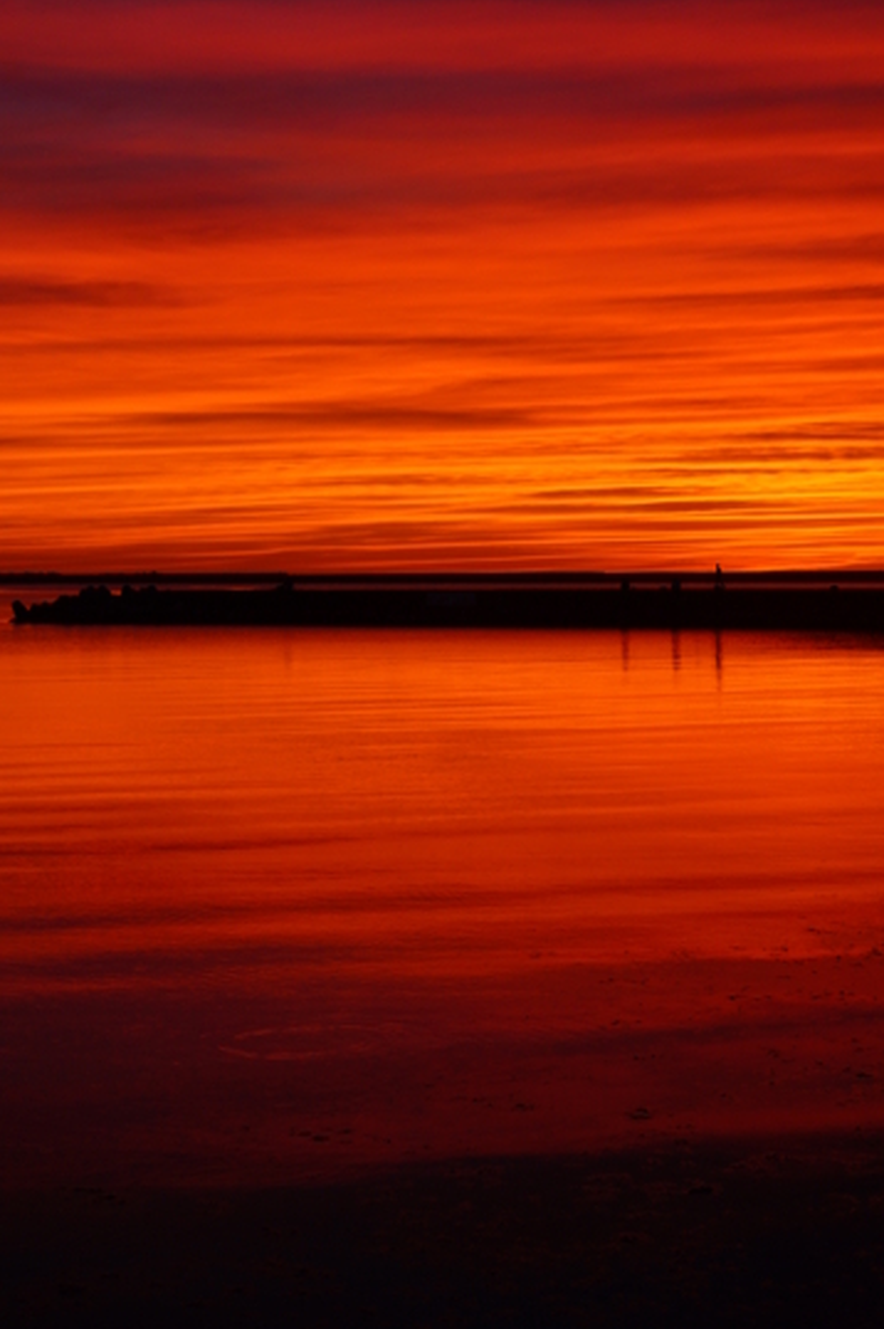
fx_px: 2360
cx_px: 490
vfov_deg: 31.3
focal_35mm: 64
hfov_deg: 21.2
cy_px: 531
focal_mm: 29
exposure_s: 1/80
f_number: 4.5
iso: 100
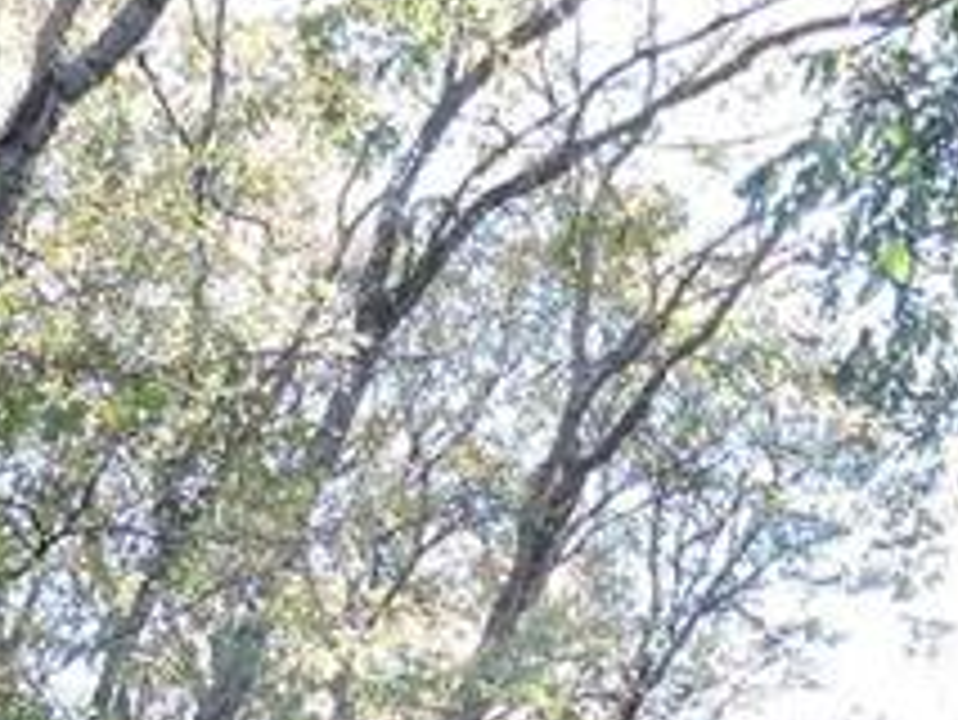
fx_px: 5317
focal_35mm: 192
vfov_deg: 7.3
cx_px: 980
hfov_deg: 10.2
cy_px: 1656
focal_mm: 7.2
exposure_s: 1/60
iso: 100
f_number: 3.8
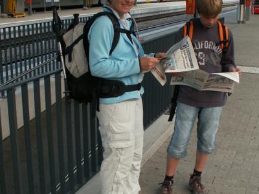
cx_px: 136
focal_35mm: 56
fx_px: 419
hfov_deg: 34.3
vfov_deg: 26.1
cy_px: 102
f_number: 2.8
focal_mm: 5.86
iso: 50
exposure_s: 1/40
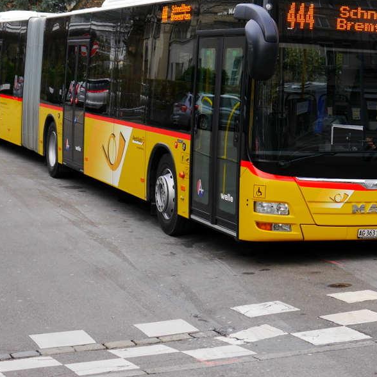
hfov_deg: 20.1
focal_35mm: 86
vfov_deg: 20.1
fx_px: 1060
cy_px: 123
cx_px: 226
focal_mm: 26
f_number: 5.6
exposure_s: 1/125
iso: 160
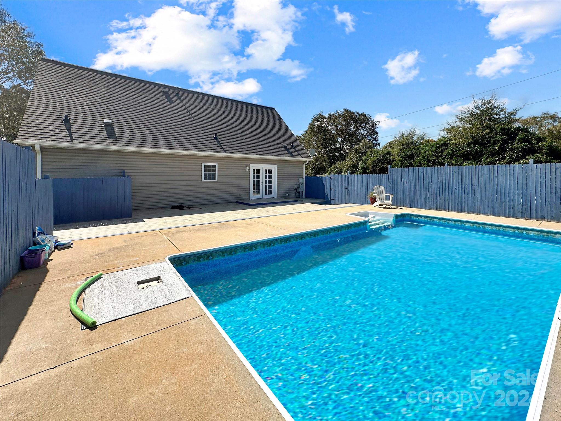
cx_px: 280
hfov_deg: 102.1
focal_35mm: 14
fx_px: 227
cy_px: 210
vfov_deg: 85.7
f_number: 2.2
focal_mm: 2.22
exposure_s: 1/2451
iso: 50
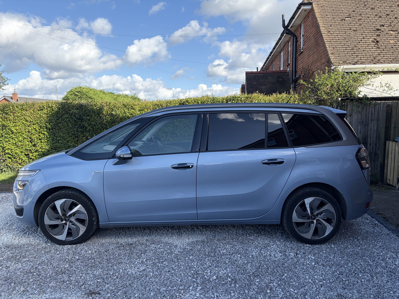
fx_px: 300
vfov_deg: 53.1
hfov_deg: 67.3
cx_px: 200
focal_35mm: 26
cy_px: 150
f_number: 1.6
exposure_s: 1/1706
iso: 50
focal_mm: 5.96
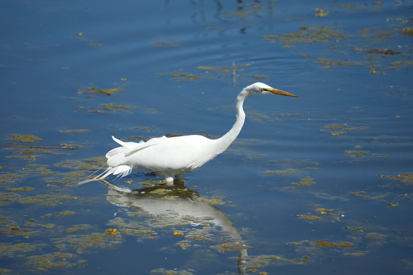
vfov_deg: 4.1
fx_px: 3854
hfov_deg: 6.1
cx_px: 206
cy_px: 138
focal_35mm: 336
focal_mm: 336
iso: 640
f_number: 6.3
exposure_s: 1/2500
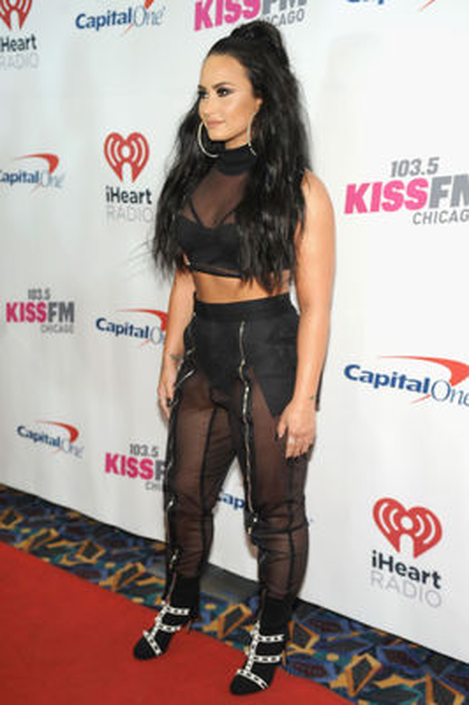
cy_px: 352
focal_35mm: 50
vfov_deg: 39.6
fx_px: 979
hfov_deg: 26.9
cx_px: 234
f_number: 5.6
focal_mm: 50
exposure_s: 1/200
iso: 800
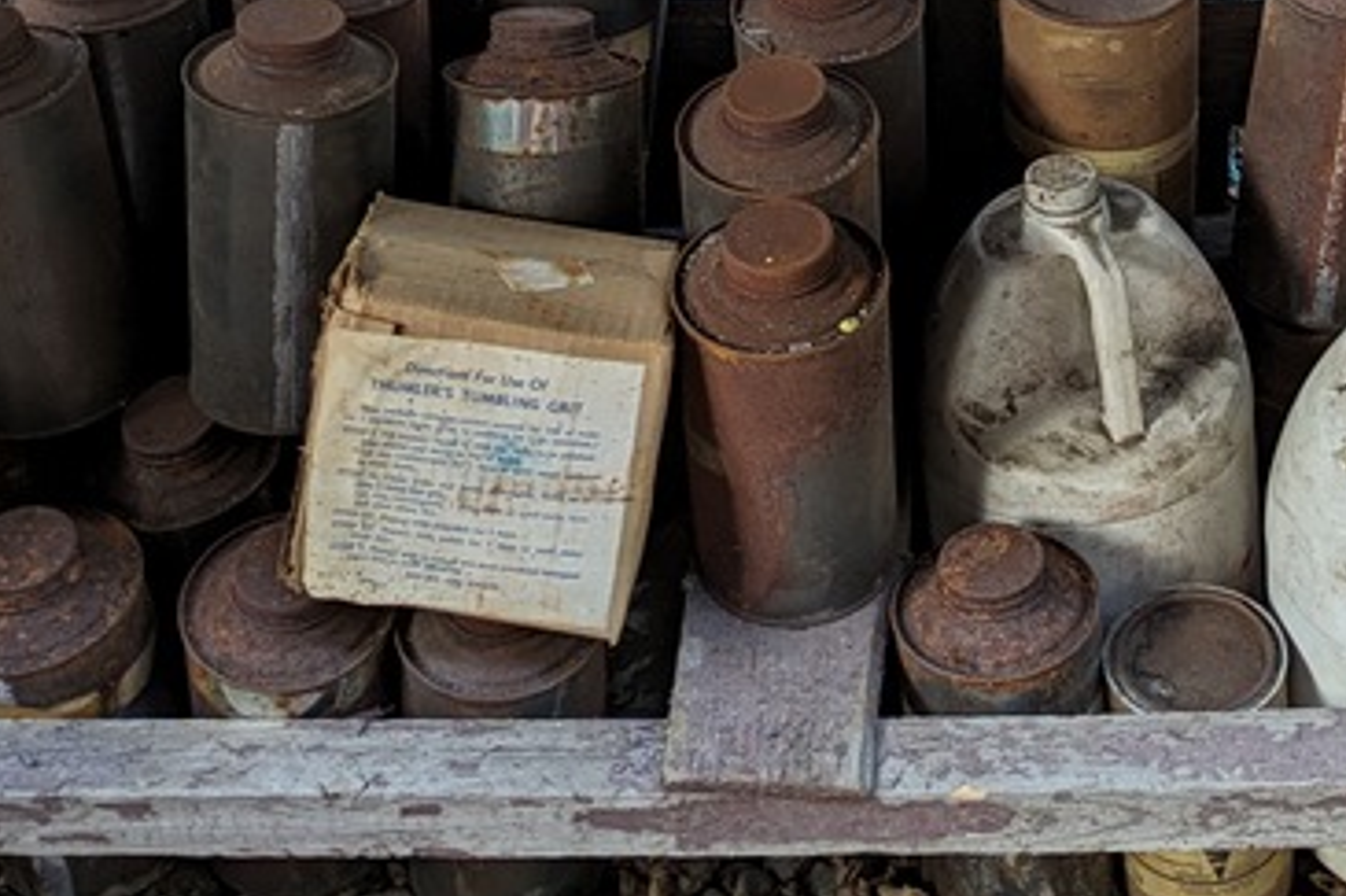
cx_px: 1038
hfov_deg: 27.3
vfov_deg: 17.6
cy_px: -218
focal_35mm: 73
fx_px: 2728
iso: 85
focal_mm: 5.43
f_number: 1.89
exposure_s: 1/24
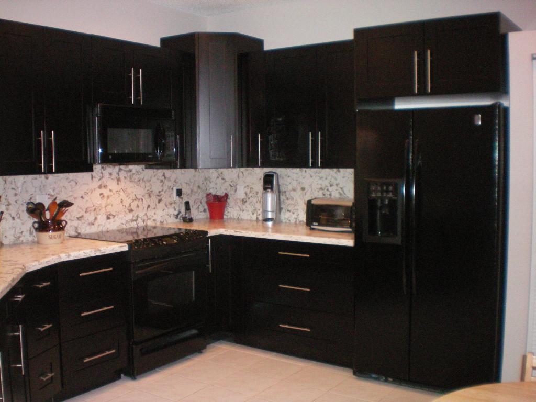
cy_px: 201
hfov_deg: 49.0
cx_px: 268
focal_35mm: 38
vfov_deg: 37.7
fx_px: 588
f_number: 3.1
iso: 400
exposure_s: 1/60
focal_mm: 6.3
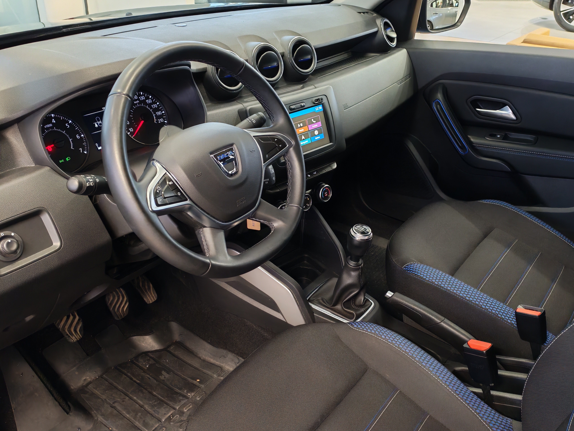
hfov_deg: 55.4
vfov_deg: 42.9
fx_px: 547
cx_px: 287
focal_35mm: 33
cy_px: 216
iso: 1422
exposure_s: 1/50
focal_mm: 6.12
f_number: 1.9
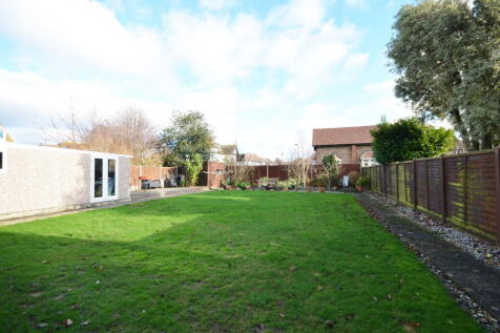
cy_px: 166
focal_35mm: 15
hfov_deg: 100.4
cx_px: 250
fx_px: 208
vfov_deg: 77.3
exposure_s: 1/160
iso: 200
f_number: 6.3
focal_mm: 10
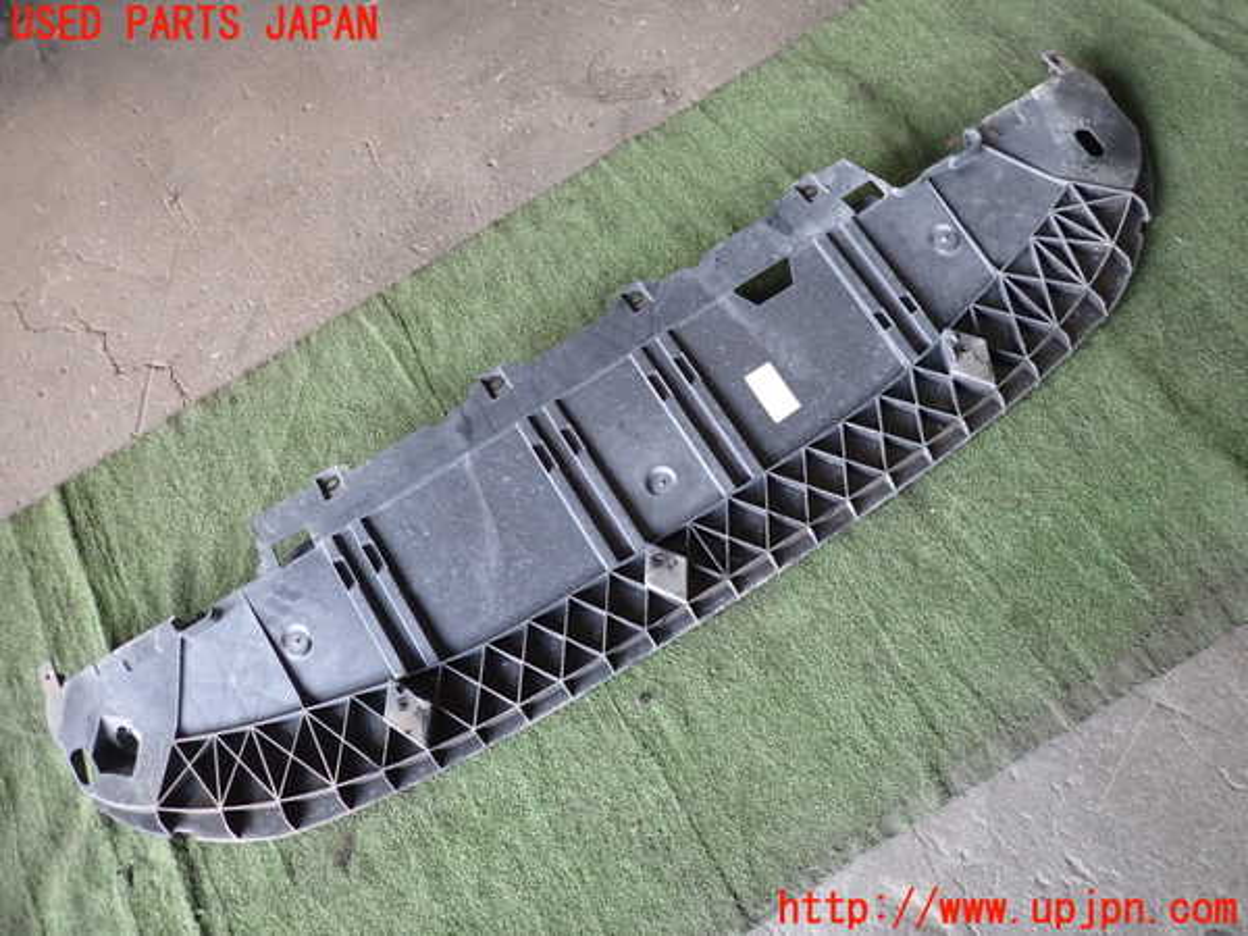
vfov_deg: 54.9
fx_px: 901
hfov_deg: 69.4
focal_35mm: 25
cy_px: 468
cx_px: 624
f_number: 2
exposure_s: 1/60
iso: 160
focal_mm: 4.5
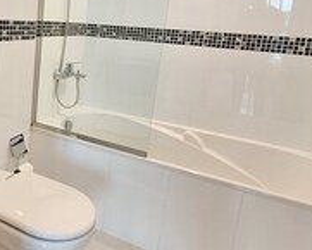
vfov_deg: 44.9
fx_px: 296
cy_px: 77
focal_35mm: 32
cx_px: 28
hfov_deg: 49.3
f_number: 2.2
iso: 200
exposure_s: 1/25
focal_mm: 1.74
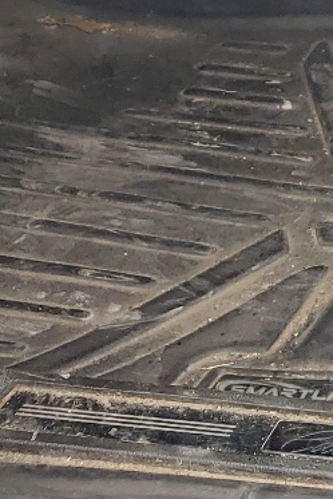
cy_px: -293
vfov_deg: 15.9
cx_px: 726
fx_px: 1608
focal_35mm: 116
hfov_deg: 10.6
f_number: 1.5
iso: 50
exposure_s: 1/400
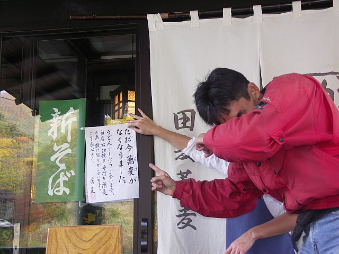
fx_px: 656
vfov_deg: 21.9
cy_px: 127
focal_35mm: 67
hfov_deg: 29.0
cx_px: 170
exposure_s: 1/60
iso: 100
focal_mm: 17.3
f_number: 3.2
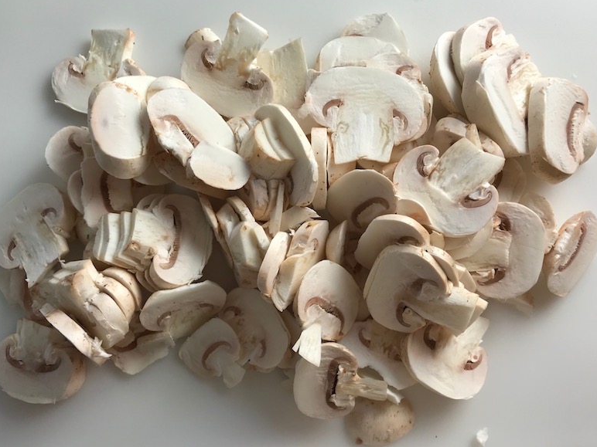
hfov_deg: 61.7
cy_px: 216
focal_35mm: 29
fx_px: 500
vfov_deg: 48.2
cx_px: 294
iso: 25
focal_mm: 3.99
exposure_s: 1/120
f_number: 1.8
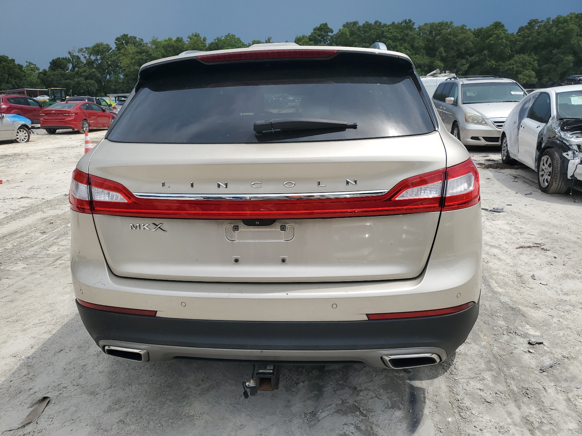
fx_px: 437
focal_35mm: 26
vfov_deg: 53.1
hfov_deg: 67.3
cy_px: 218
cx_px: 291
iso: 50
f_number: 1.5
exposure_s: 1/3333
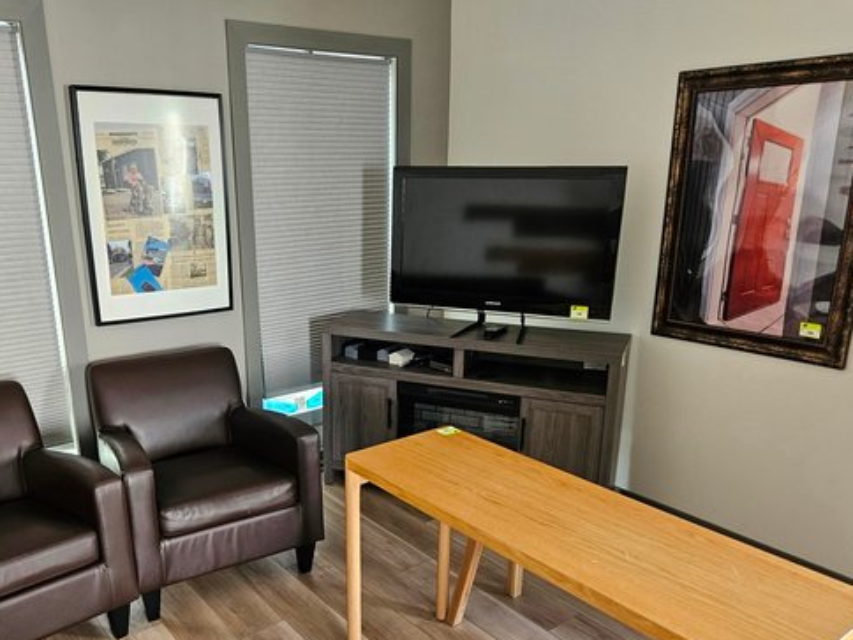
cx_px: 355
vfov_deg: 46.5
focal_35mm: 30
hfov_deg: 59.6
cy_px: 389
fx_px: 739
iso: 400
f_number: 1.8
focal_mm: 5.4
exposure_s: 1/120
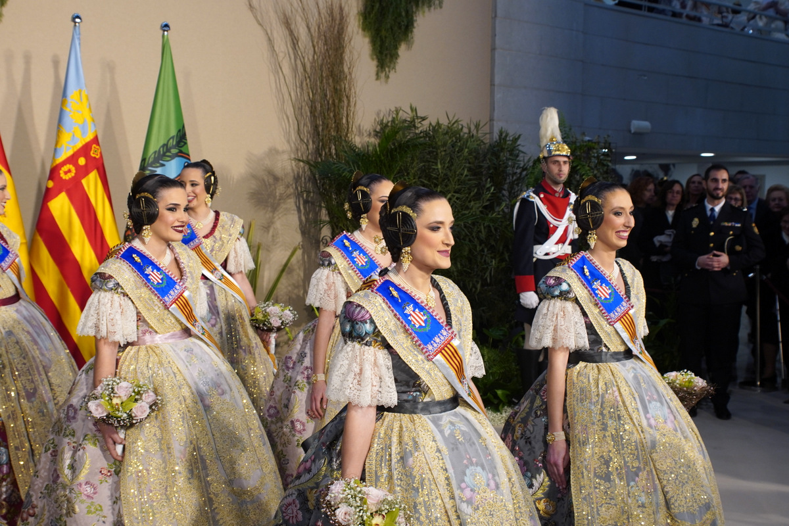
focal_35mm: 45
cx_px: 394
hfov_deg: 43.6
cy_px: 263
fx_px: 986
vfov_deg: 29.9
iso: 320
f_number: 4.5
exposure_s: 1/60
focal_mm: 30
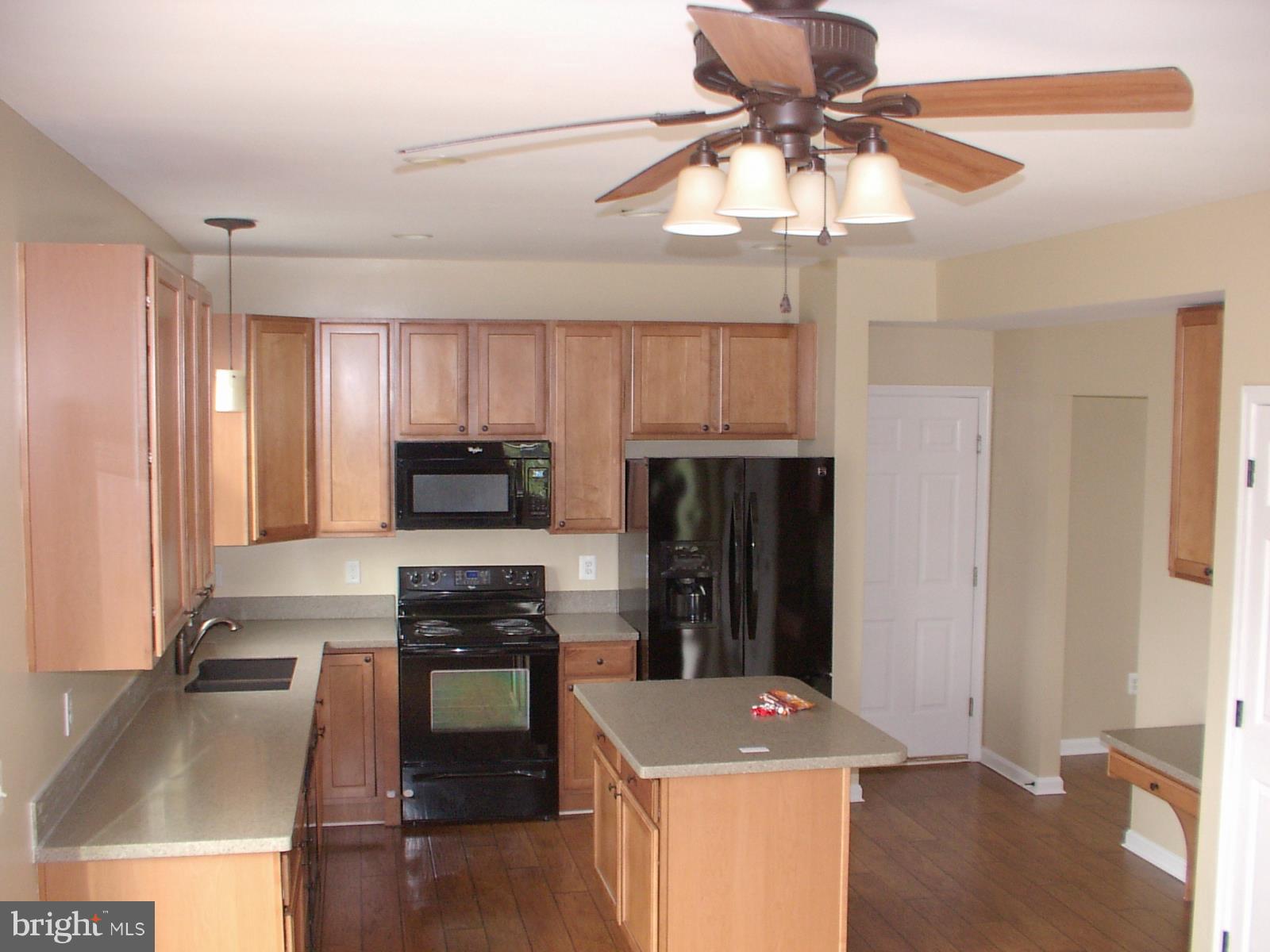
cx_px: 635
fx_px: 1357
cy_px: 476
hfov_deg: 50.1
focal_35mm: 37
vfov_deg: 38.7
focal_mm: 5.8
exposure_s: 1/30
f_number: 2.9
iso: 200
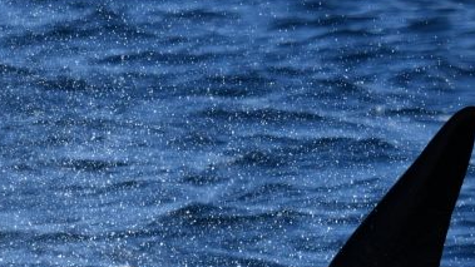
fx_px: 10565
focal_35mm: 839
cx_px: 66
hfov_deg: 2.6
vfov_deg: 1.4
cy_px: 259
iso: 1100
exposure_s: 1/8000
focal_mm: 380
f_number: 6
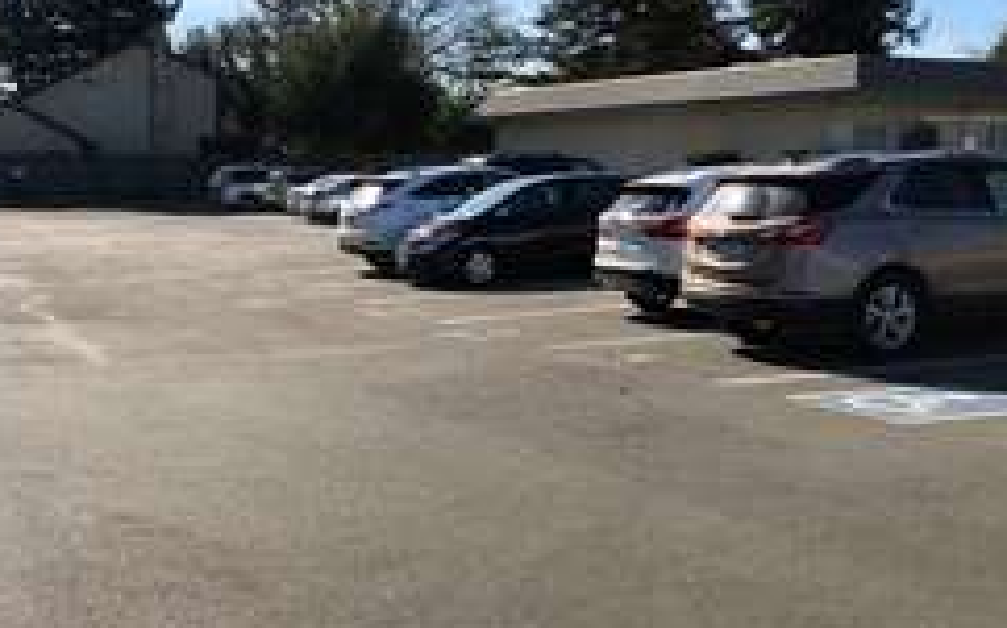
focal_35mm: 49
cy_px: 341
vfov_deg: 26.3
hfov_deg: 40.5
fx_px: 1344
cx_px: 320
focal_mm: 4
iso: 20
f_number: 1.8
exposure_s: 1/2558
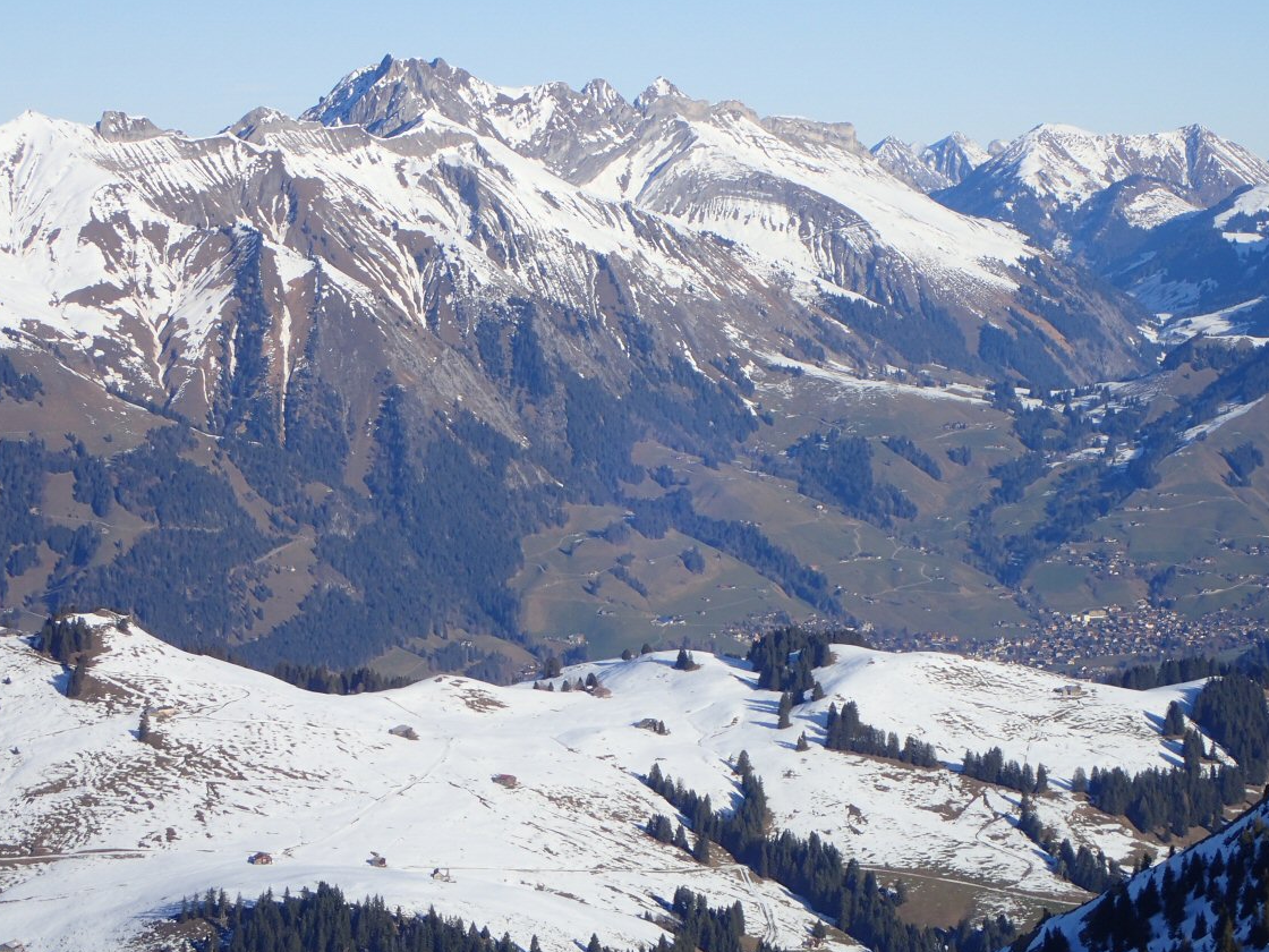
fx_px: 4362
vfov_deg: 12.5
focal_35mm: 119
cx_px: 652
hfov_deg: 16.6
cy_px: 470
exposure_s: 1/400
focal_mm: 18
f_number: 6.3
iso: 100
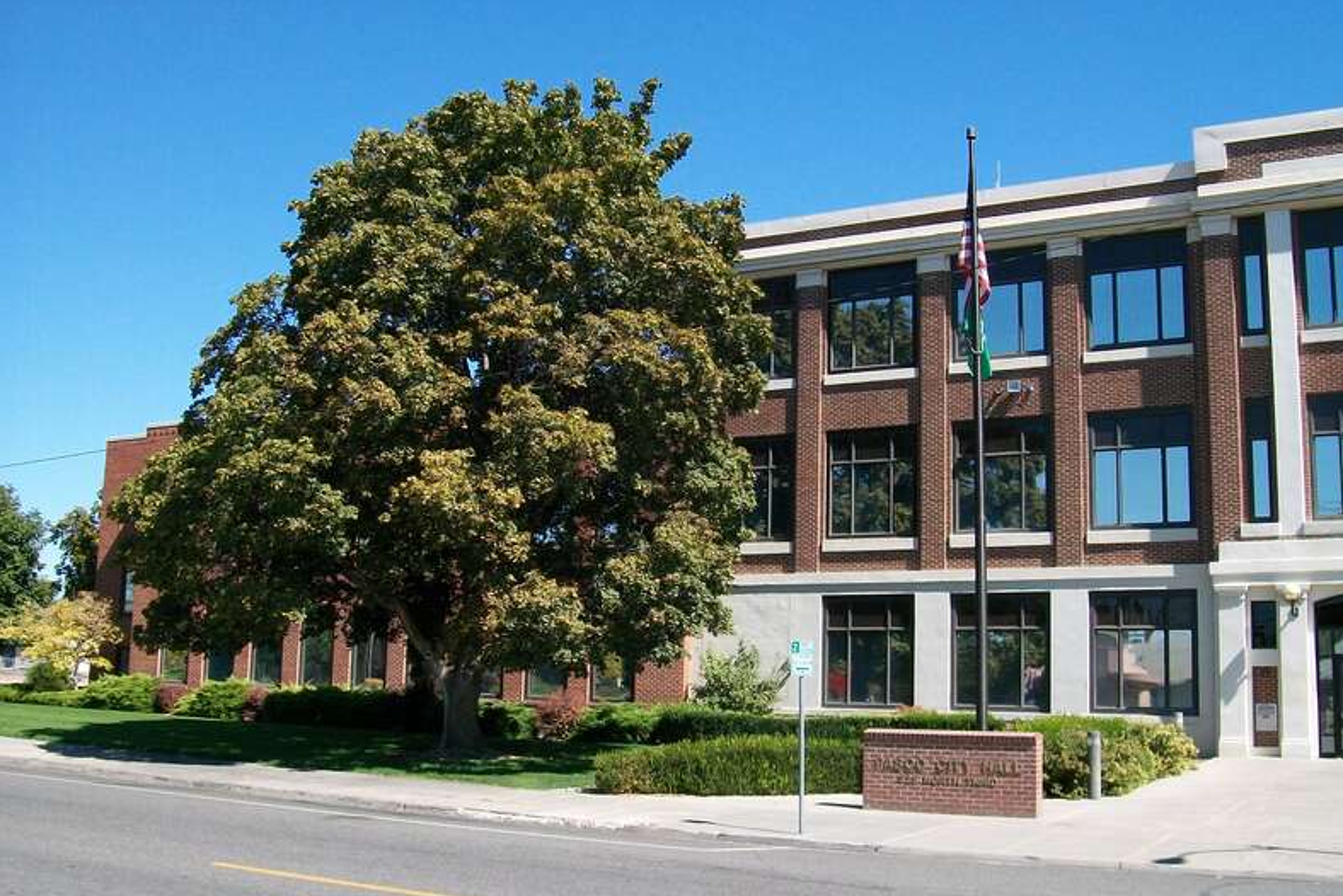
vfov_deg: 35.1
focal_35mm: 38
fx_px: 1418
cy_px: 453
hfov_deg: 50.7
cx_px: 678
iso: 80
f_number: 4.8
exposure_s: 1/320
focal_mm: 6
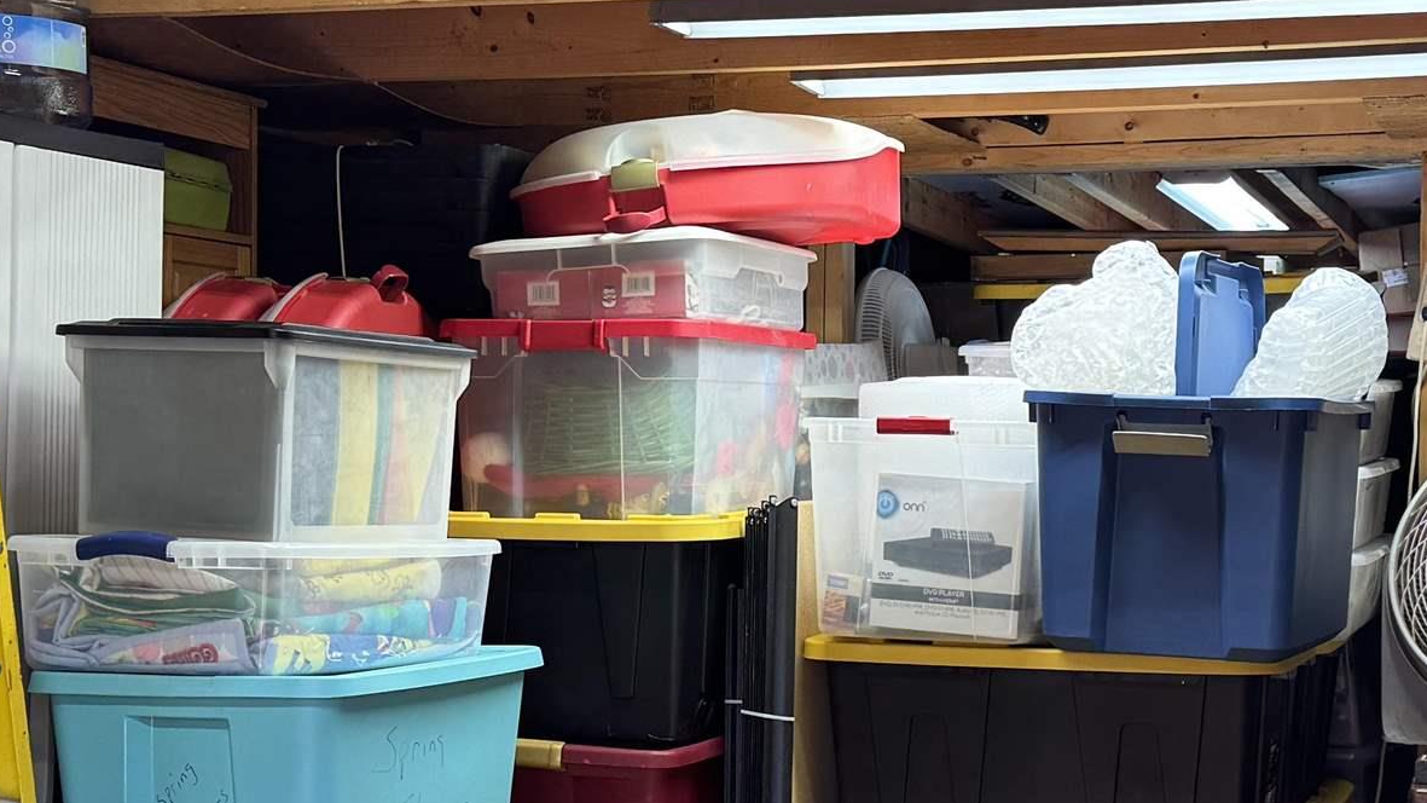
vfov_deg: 17.7
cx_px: 892
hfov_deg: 30.9
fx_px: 2573
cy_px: 434
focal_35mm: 68
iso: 100
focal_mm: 6.76
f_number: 1.78
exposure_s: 1/120
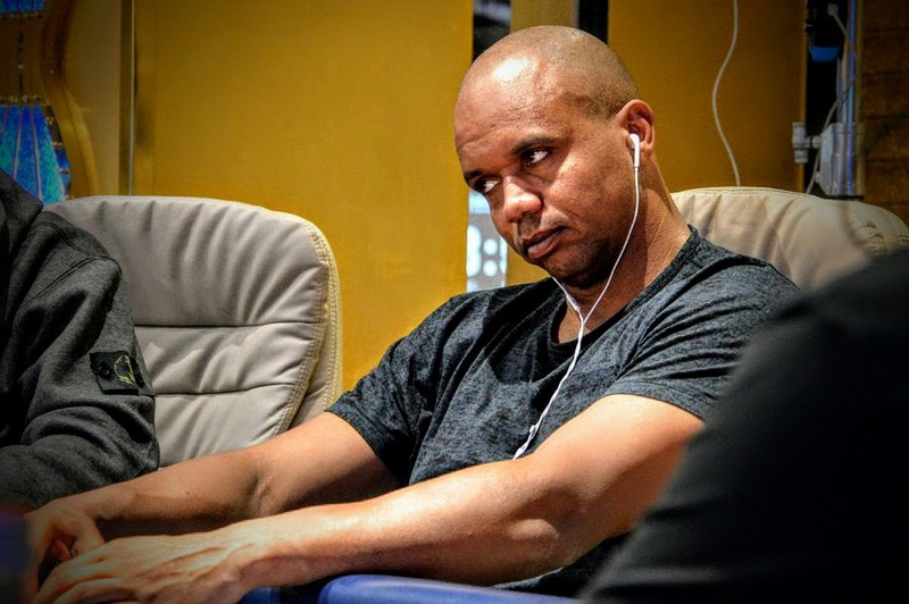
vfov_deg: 11.4
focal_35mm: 120
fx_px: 3027
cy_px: 302
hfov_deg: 17.1
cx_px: 454
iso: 3200
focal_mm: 80
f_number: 5.3
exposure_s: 1/20
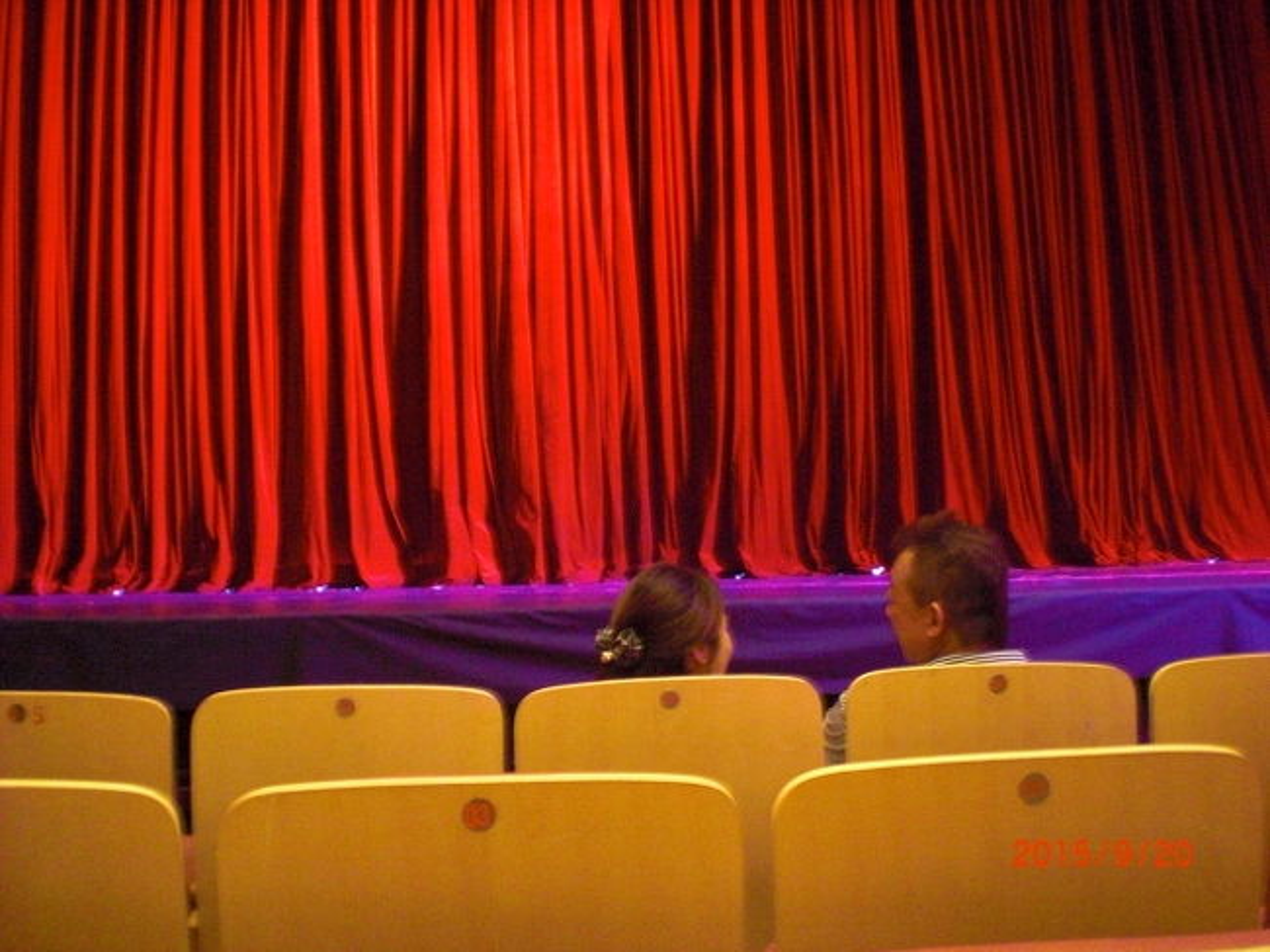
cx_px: 635
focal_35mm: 38
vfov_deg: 37.7
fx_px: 1394
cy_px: 476
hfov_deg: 49.0
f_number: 3.1
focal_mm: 6.3
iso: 800
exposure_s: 1/8
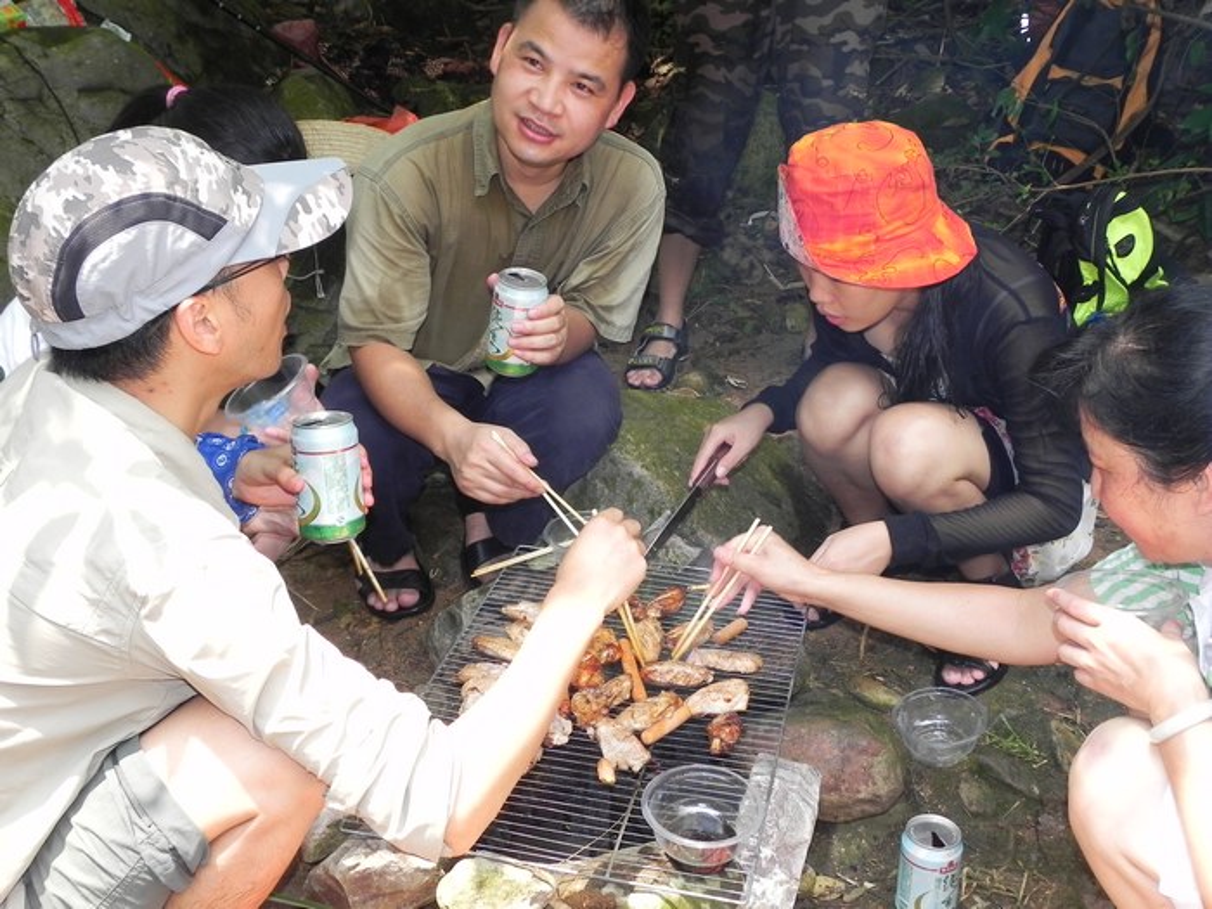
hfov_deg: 50.1
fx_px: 1295
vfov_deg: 38.7
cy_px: 454
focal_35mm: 37
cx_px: 606
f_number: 4.5
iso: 160
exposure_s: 1/140
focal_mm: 6.6
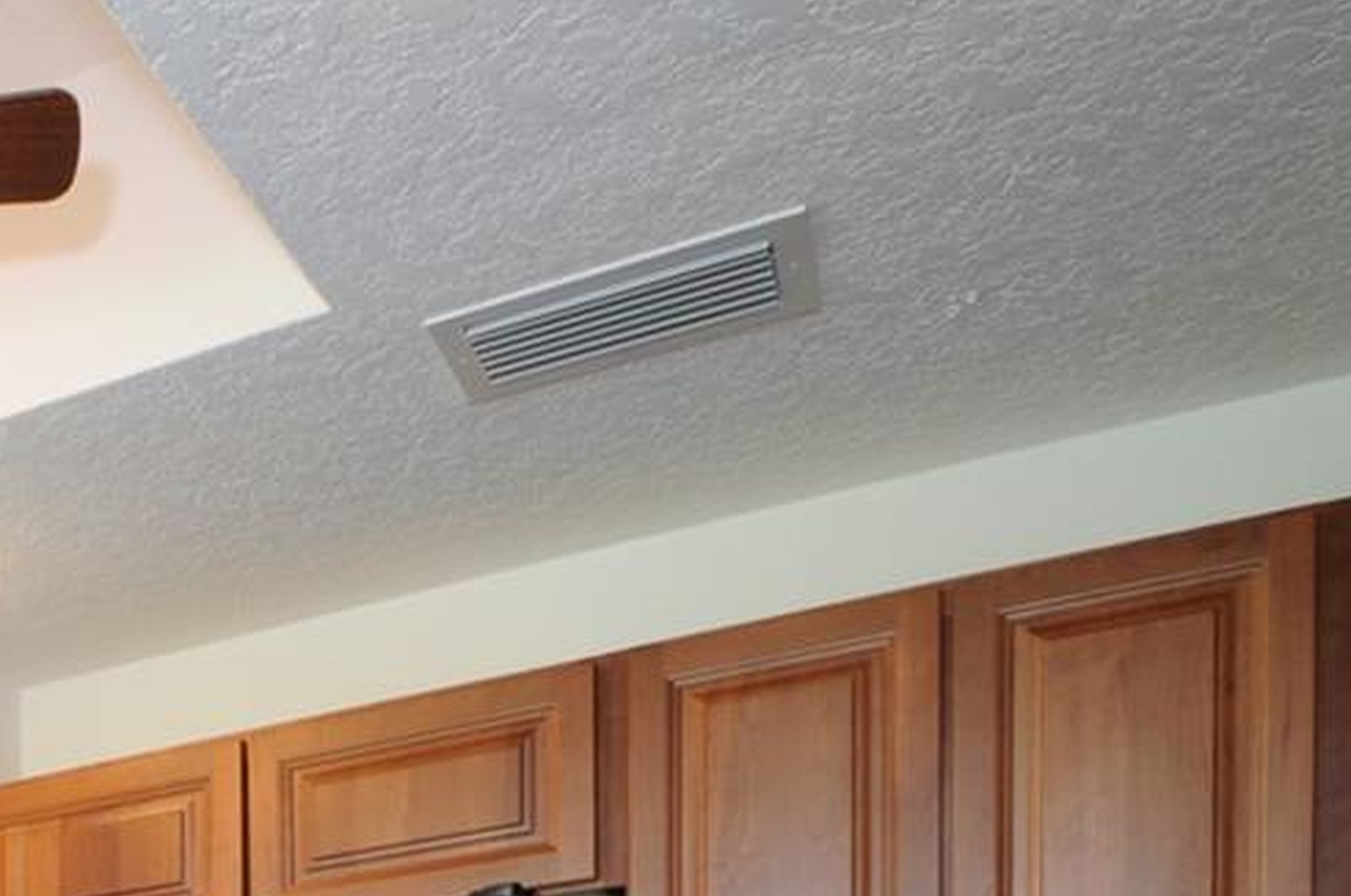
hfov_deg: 30.6
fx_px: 1836
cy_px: 1373
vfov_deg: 22.2
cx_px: -452
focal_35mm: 49
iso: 200
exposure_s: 1/3
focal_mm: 10
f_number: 11
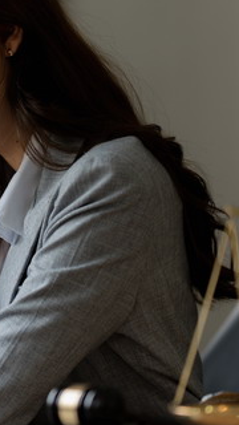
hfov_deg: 5.7
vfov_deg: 10.1
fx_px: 2400
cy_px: 182
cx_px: -39
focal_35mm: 213
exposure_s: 1/640
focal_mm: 85
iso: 125
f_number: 1.4
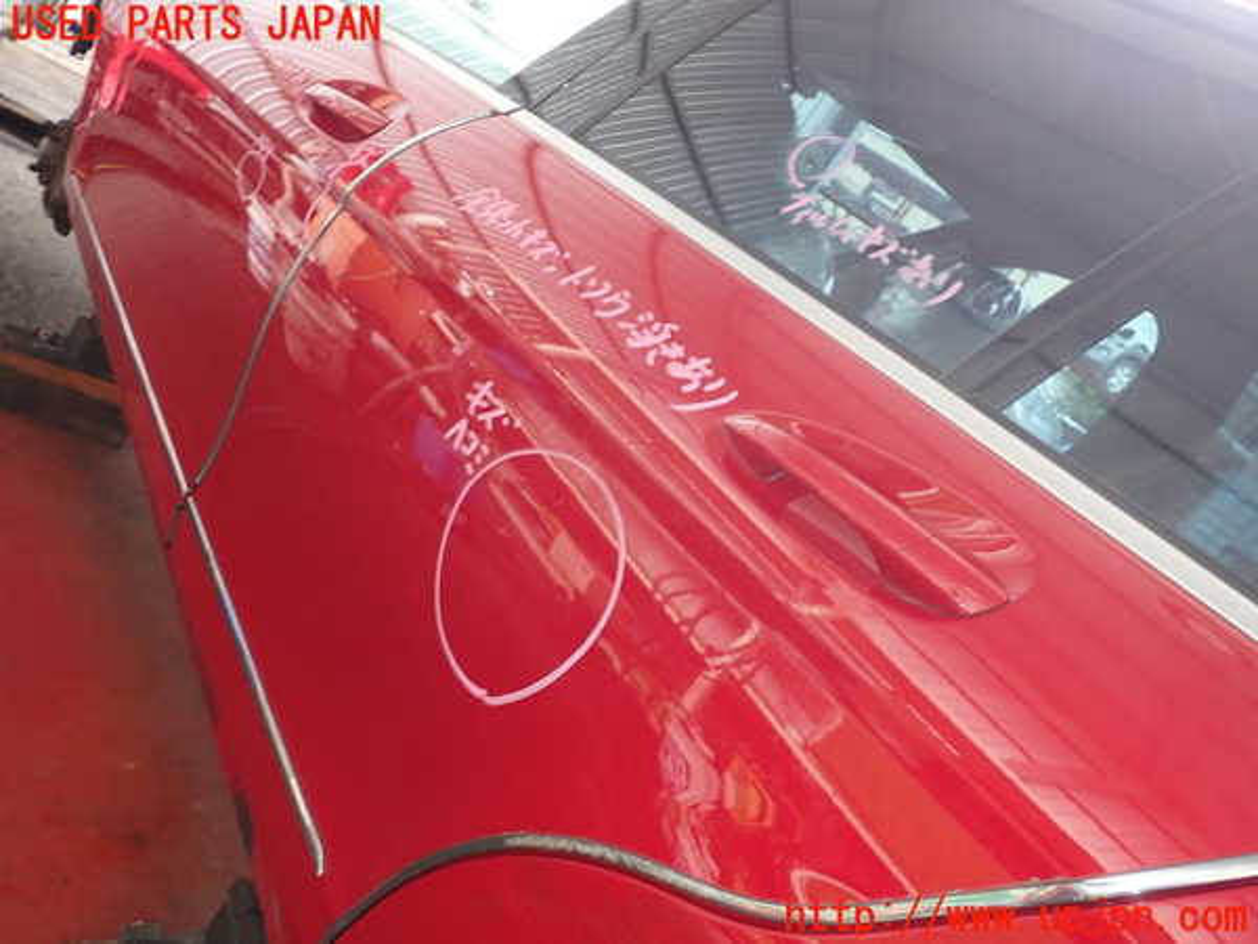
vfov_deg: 46.8
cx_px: 629
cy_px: 472
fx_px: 1090
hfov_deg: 60.0
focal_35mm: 30
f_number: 2.3
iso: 200
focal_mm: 5.4
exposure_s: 1/30
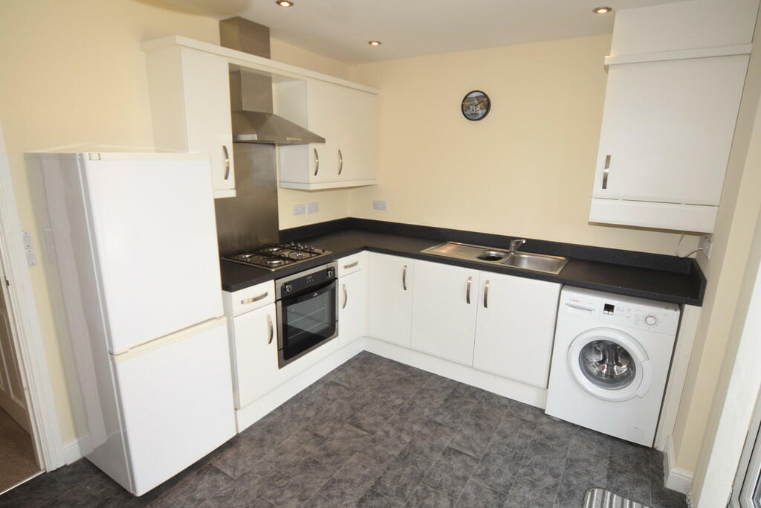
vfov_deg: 67.4
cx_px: 380
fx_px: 381
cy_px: 254
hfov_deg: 90.0
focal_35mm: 18
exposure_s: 1/125
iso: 500
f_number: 5.6
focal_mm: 12
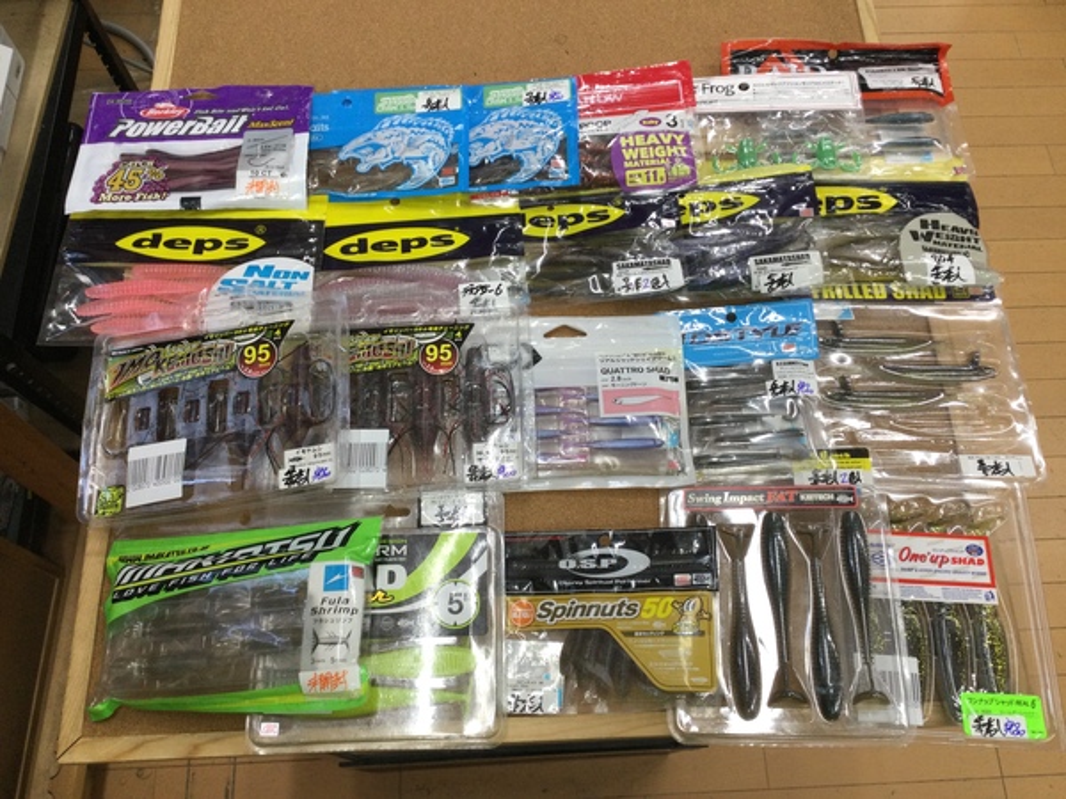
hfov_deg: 58.4
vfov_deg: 45.4
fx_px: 955
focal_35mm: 31
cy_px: 400
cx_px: 533
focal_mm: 3.3
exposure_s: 1/40
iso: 25
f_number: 2.4
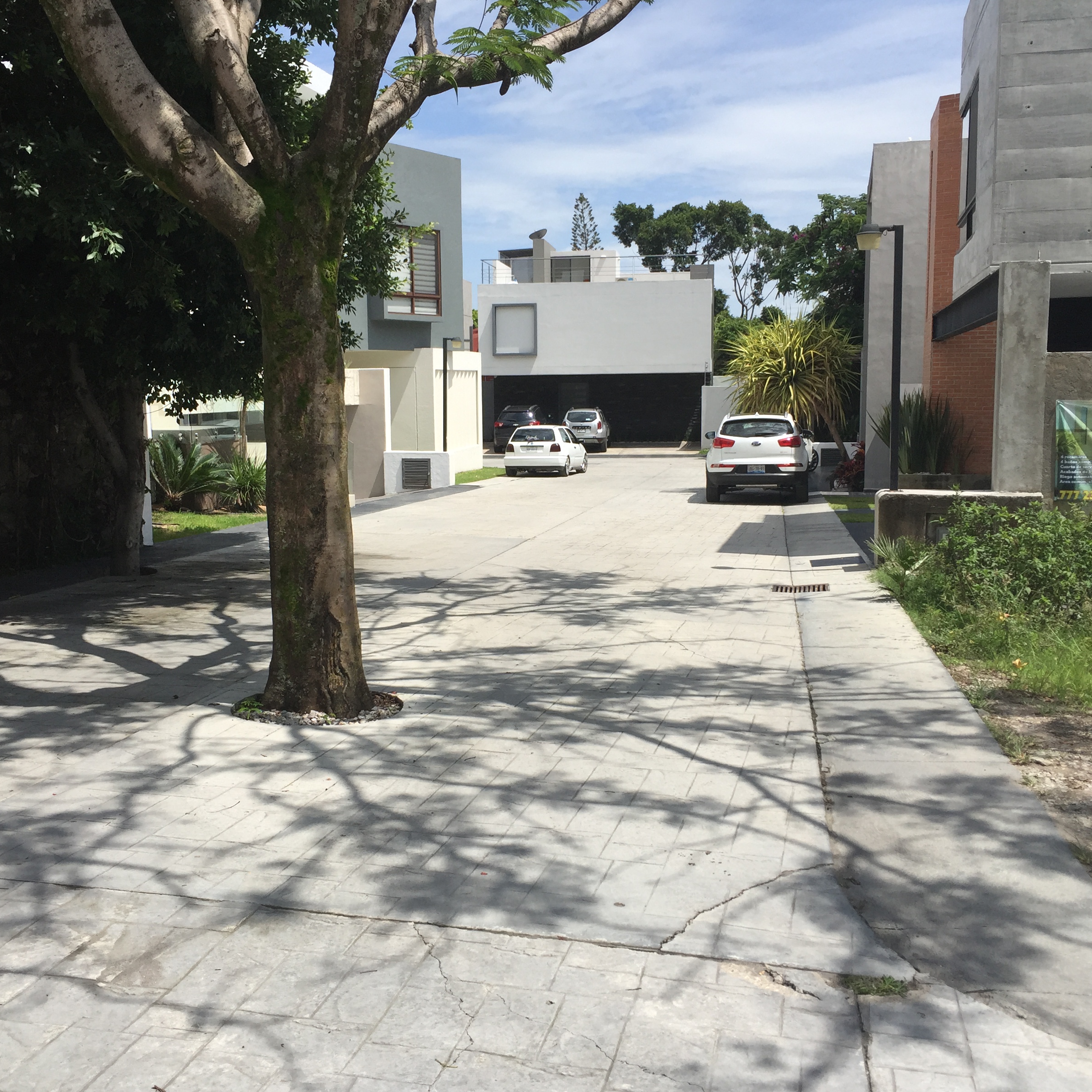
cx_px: 521
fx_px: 1249
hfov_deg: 47.2
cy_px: 552
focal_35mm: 35
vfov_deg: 47.2
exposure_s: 1/1980
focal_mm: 4.15
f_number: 2.2
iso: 32
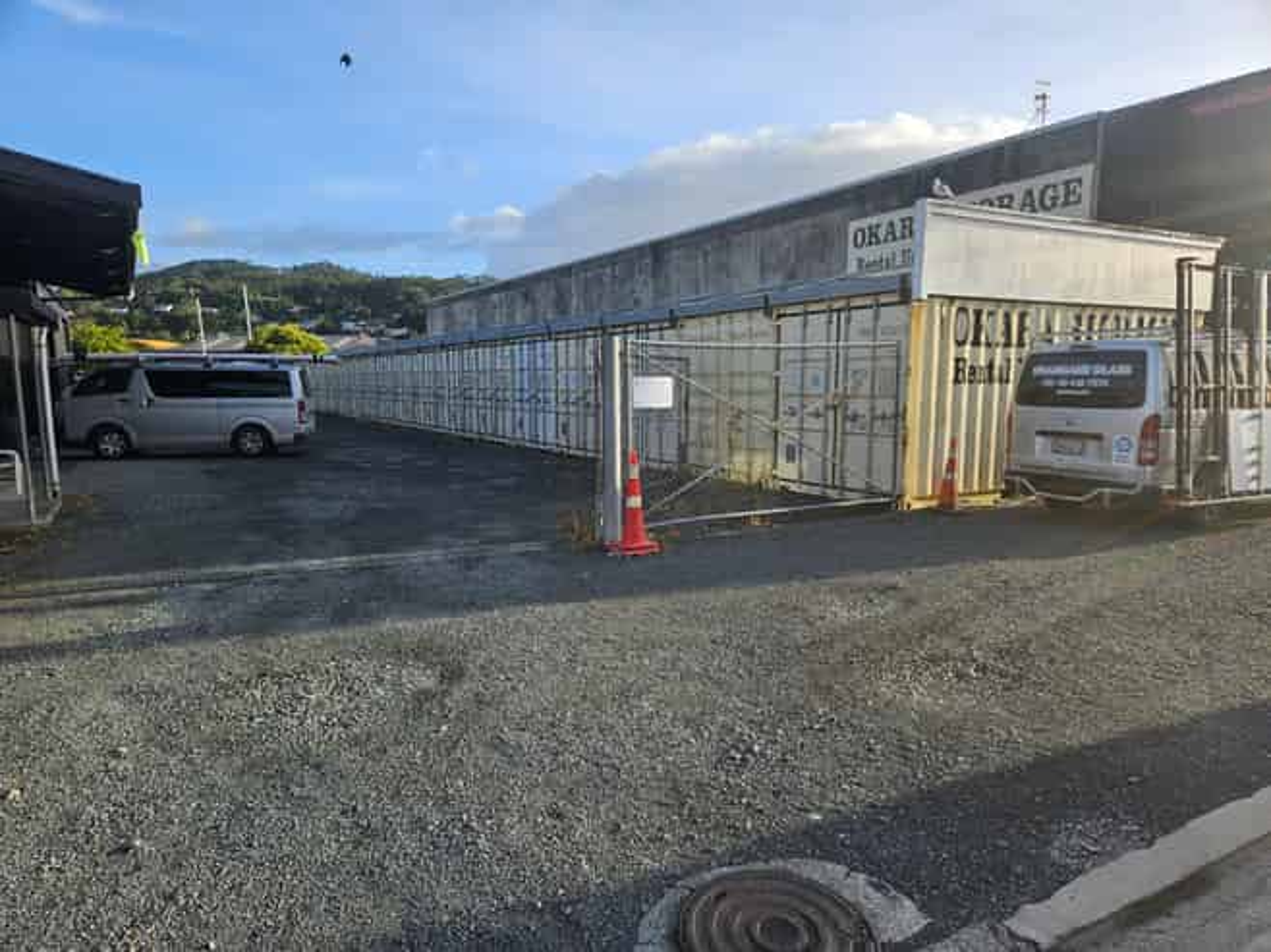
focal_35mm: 23
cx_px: 636
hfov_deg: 73.9
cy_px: 476
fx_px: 844
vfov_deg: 58.8
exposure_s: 1/876
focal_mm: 5.4
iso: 25
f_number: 1.8
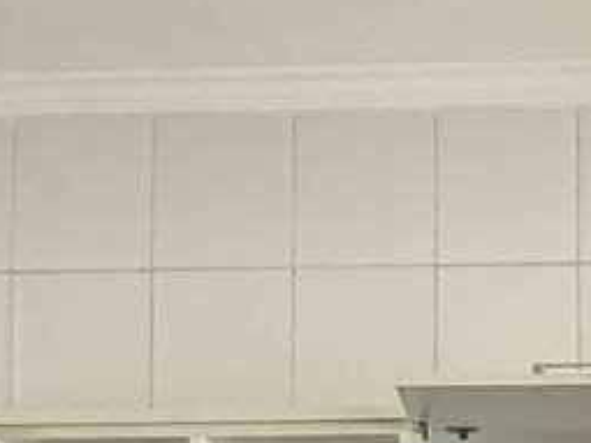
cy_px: 647
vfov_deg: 17.0
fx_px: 1348
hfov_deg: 24.5
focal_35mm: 79
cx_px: 431
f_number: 2.2
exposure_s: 1/61
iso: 320
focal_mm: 2.22
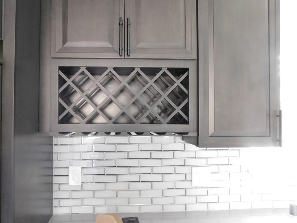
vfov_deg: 51.4
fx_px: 232
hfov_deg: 64.9
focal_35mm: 27
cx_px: 123
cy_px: 111
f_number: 3
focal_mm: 4
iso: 400
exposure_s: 1/25
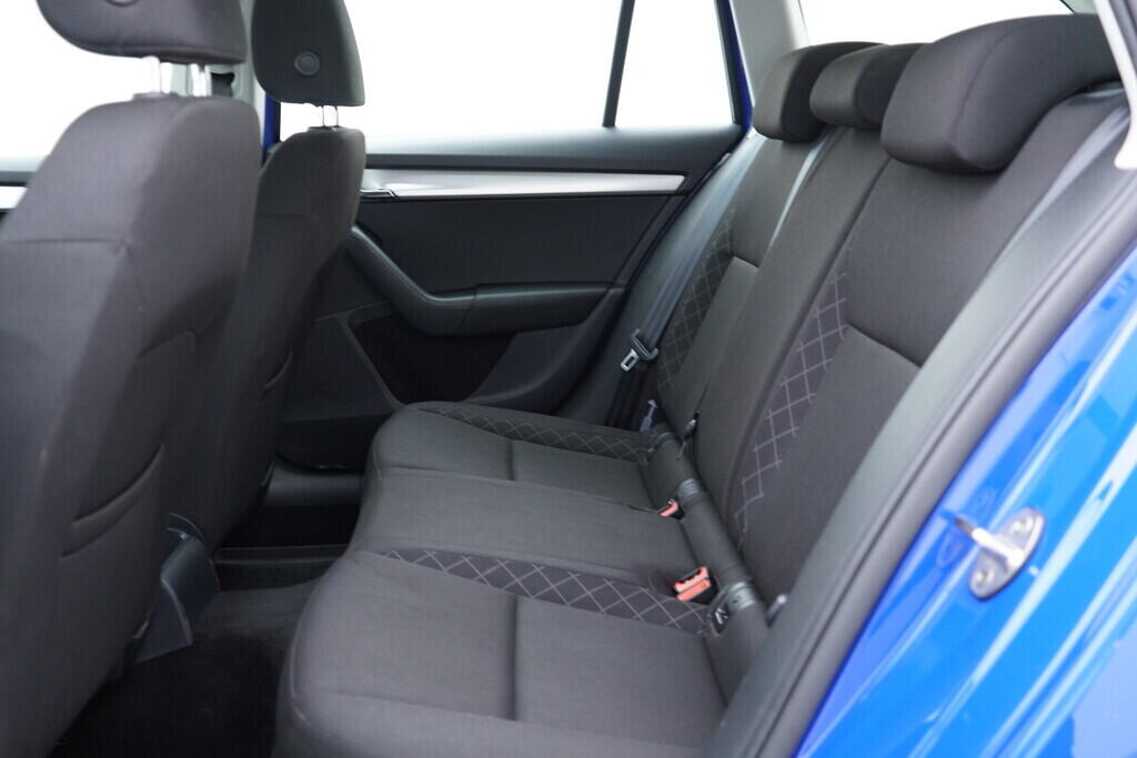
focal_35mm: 36
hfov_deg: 53.1
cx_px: 568
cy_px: 379
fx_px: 1137
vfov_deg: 36.9
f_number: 2.8
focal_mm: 24
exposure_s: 1/40
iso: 400
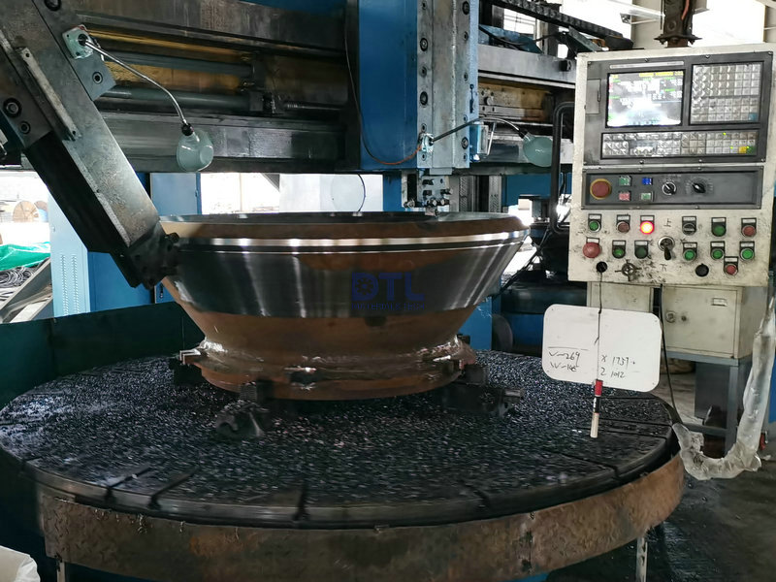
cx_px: 388
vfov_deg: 53.1
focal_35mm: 26
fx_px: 583
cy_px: 291
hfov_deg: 67.3
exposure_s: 1/100
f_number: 1.8
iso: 500
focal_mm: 5.58
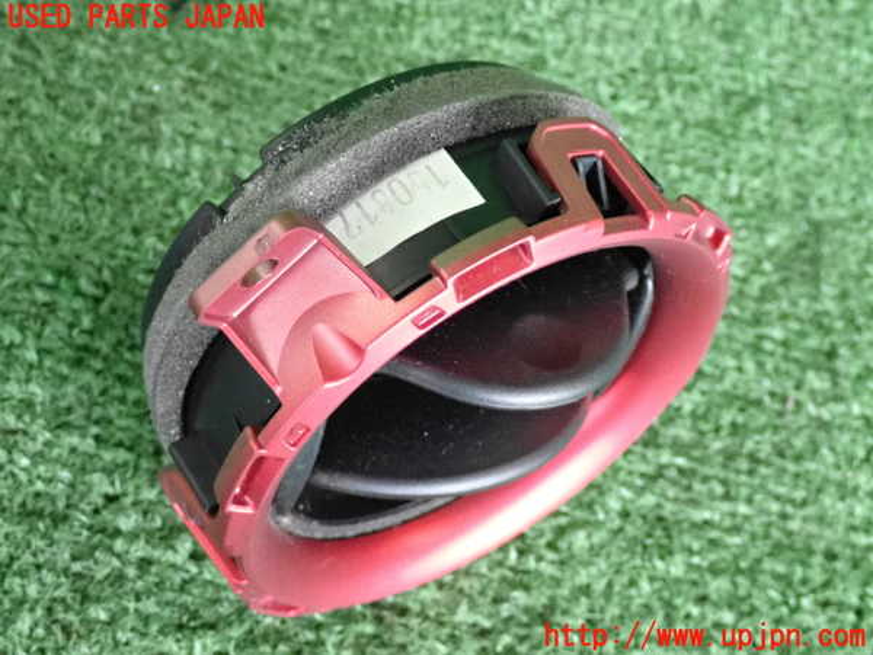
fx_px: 1791
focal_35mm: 71
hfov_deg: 27.4
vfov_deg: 20.7
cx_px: 436
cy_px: 328
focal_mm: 12.73
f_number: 3.9
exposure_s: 1/125
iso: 2500
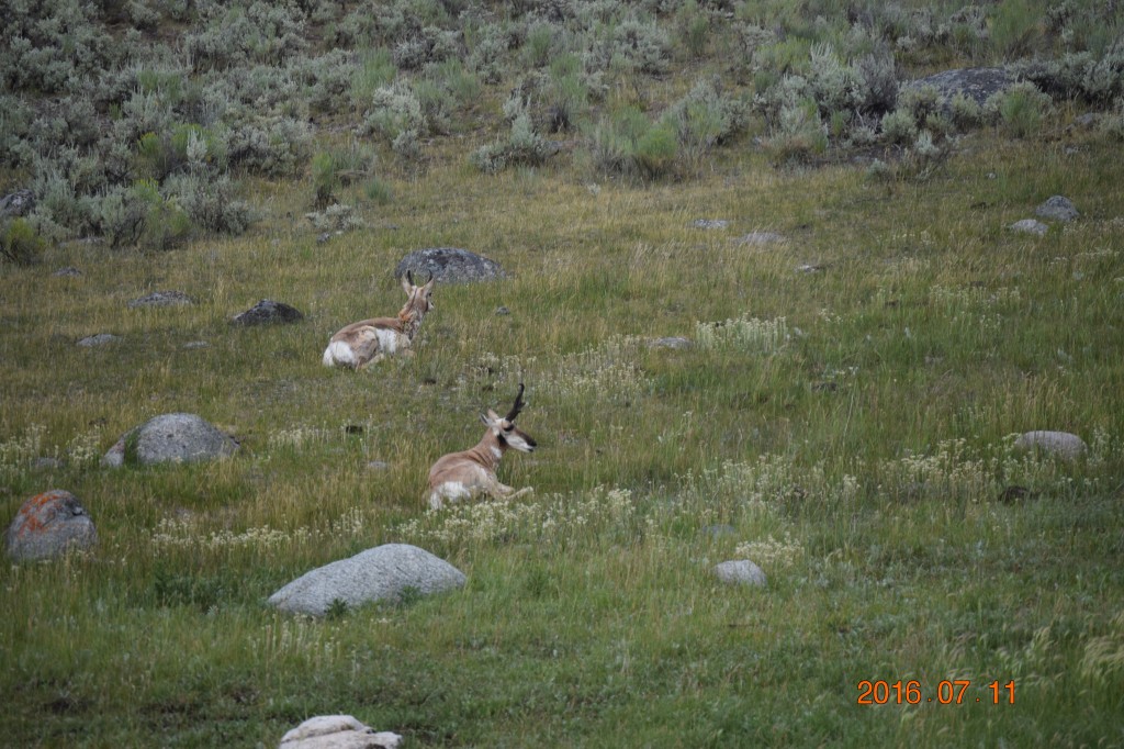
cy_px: 374
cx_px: 562
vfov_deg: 4.6
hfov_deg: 6.9
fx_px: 9363
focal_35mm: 300
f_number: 5.6
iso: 400
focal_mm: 200
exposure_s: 1/1250
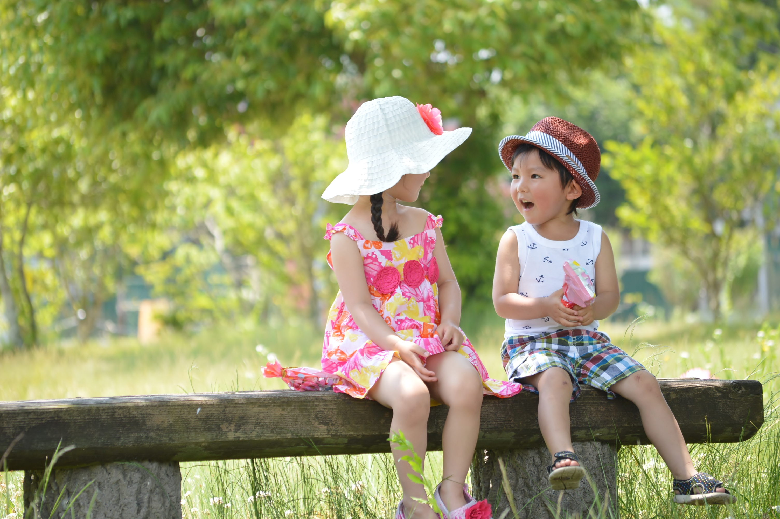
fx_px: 4384
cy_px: 260
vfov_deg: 6.8
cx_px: 390
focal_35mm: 202
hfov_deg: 10.2
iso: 200
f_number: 5
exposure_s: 1/160
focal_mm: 135
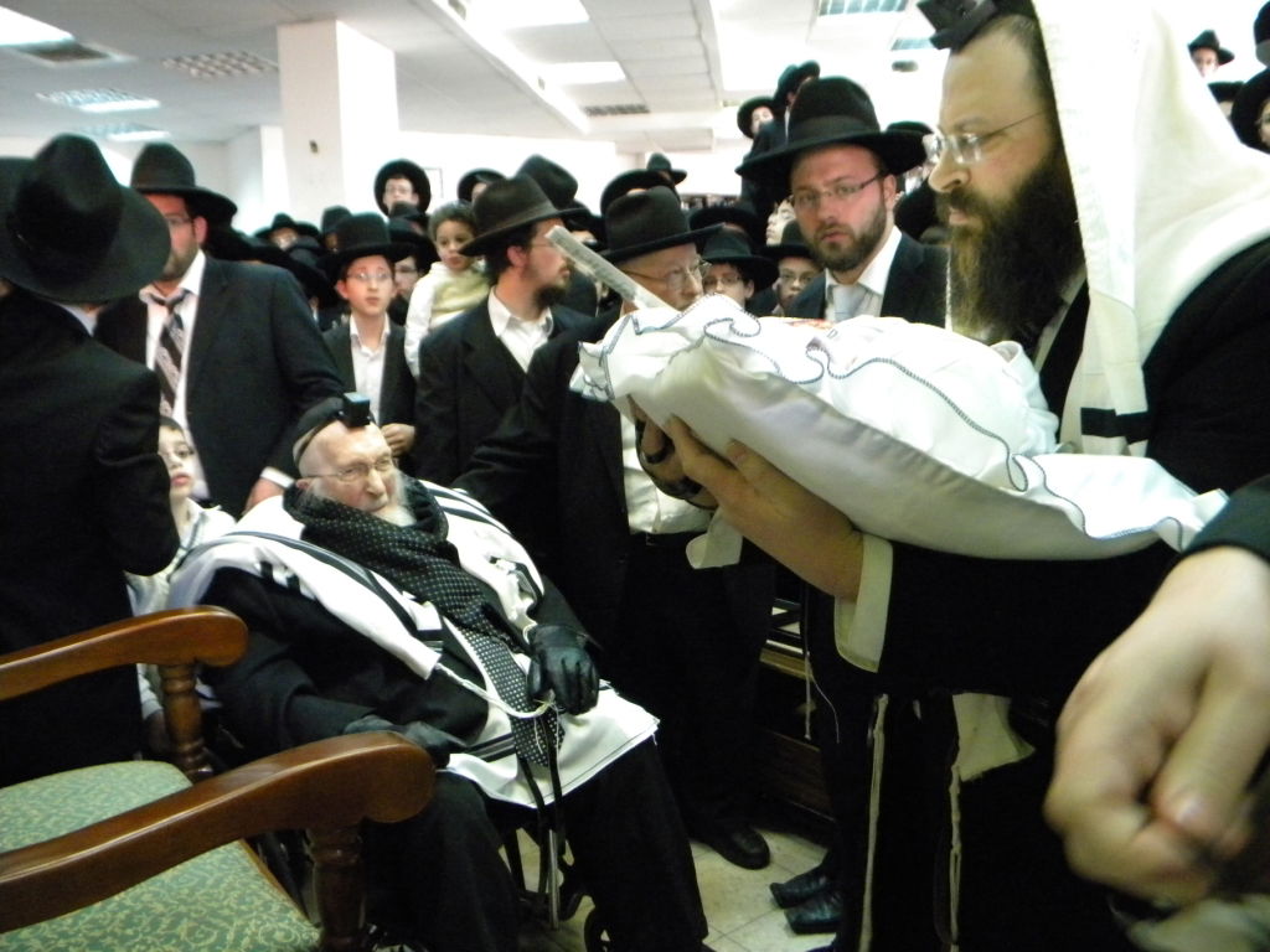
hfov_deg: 63.4
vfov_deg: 49.7
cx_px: 635
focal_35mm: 28
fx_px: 1027
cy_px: 476
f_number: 3.5
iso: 800
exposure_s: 1/39.1
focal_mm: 5
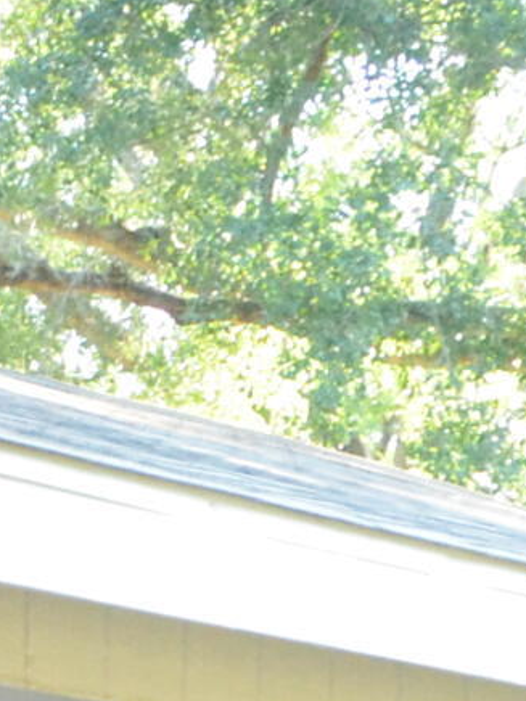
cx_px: -203
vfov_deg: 9.5
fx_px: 4012
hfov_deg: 7.4
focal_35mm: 198
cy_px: 1221
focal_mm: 20
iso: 3200
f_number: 5.6
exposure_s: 1/200
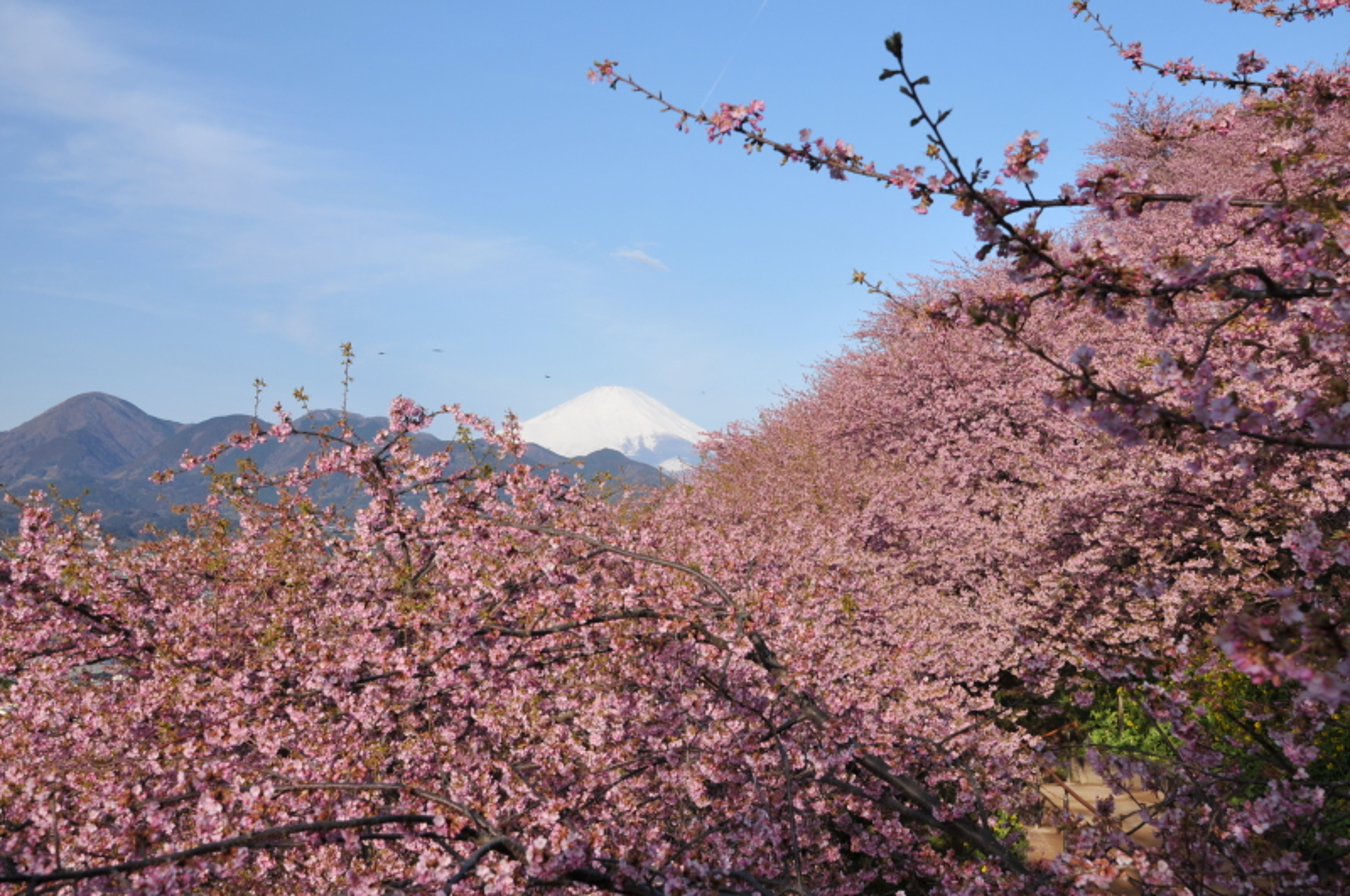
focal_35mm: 46
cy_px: 448
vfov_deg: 28.9
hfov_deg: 42.4
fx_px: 1741
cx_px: 675
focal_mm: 31
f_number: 8
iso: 200
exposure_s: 1/100
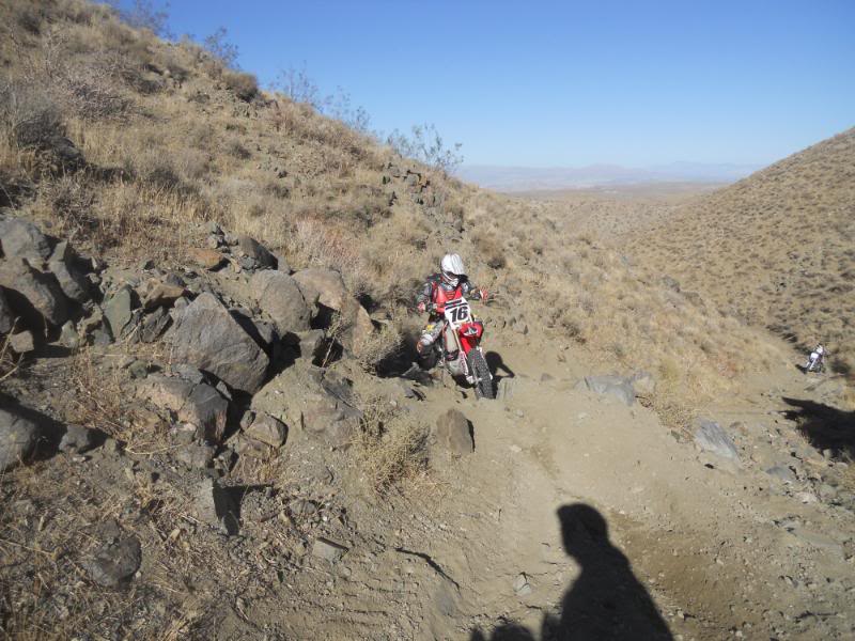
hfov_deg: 65.3
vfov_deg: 51.4
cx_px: 428
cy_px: 320
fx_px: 667
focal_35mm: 27
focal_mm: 4.9
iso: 80
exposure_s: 1/1250
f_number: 3.2
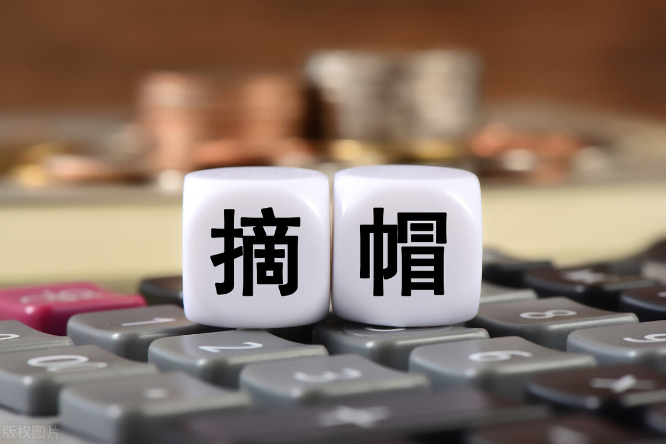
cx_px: 333
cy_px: 222
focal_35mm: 105
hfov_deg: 19.4
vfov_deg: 13.1
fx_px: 1943
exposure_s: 1/160
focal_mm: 105
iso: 400
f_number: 18
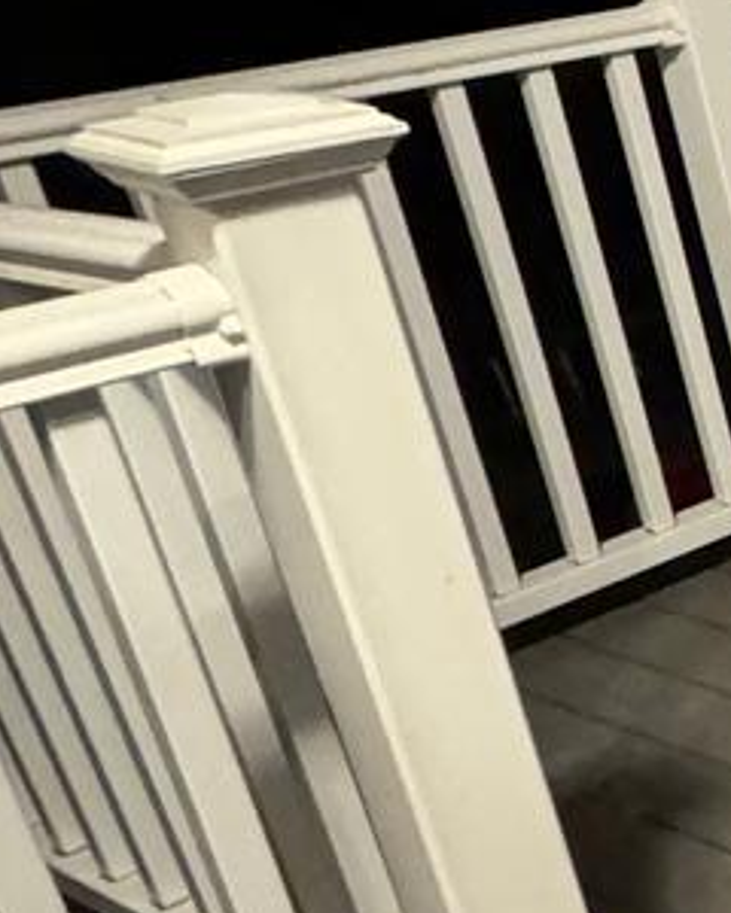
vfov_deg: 27.1
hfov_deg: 14.8
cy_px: 517
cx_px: 1703
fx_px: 1893
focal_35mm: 70
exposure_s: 1/30
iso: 1250
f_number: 2.2
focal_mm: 2.22
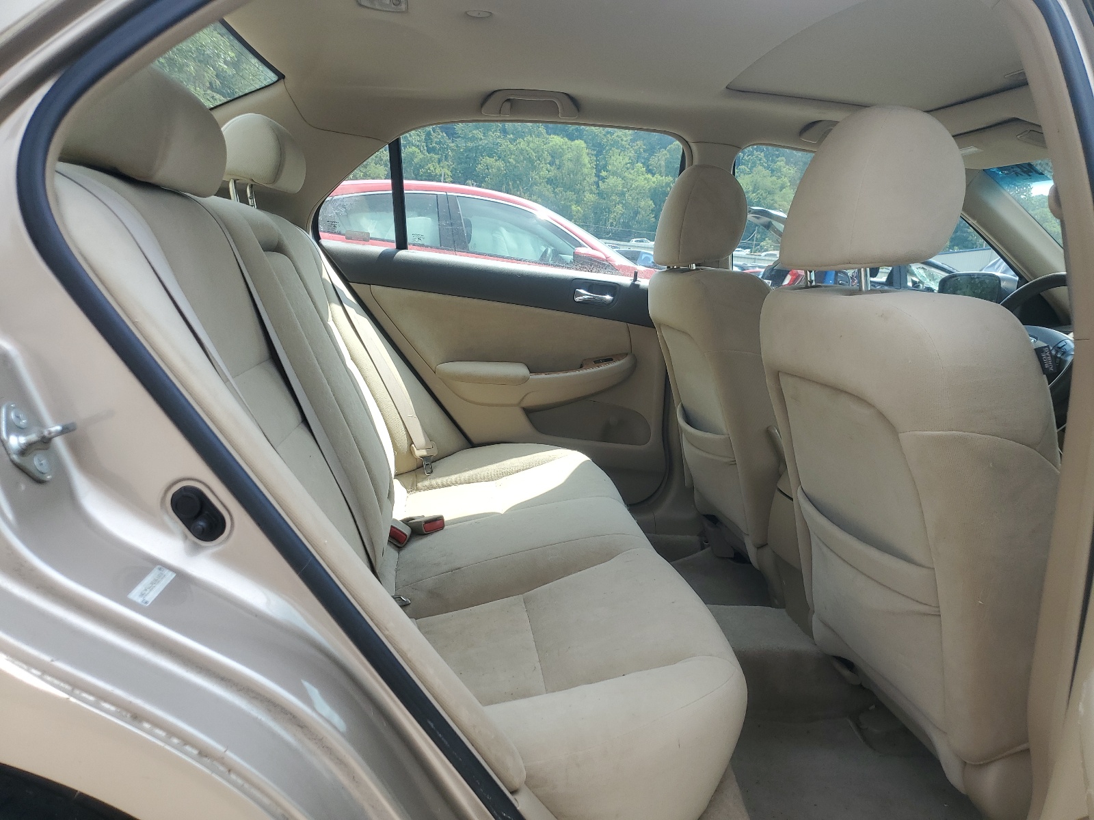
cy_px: 410
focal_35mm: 26
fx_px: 822
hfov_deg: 67.3
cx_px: 547
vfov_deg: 53.1
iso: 50
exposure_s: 1/833
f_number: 1.5
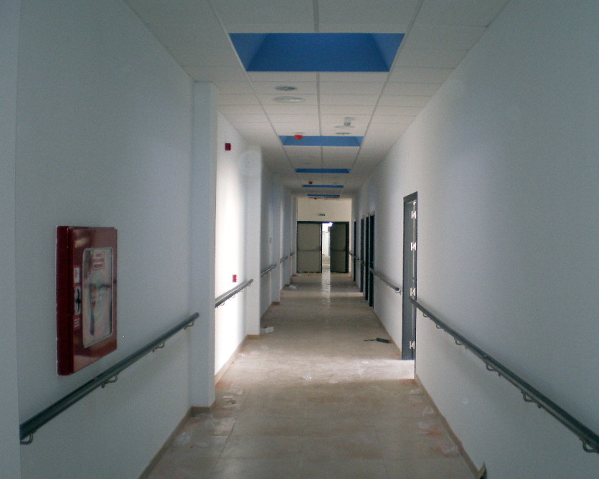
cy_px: 240
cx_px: 321
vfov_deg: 37.3
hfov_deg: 45.8
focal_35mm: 40
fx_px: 709
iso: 250
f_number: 3.1
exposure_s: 1/30
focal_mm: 6.3
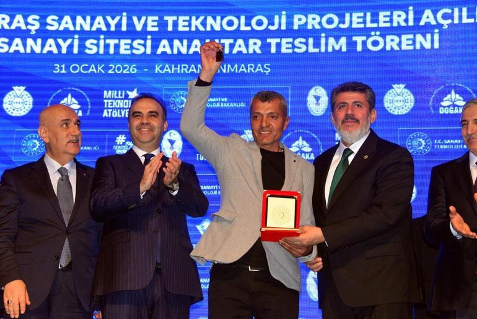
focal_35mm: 82
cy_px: 160
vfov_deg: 16.7
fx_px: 1087
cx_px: 238
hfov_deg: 24.8
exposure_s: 1/200
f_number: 9
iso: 5000
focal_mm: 82
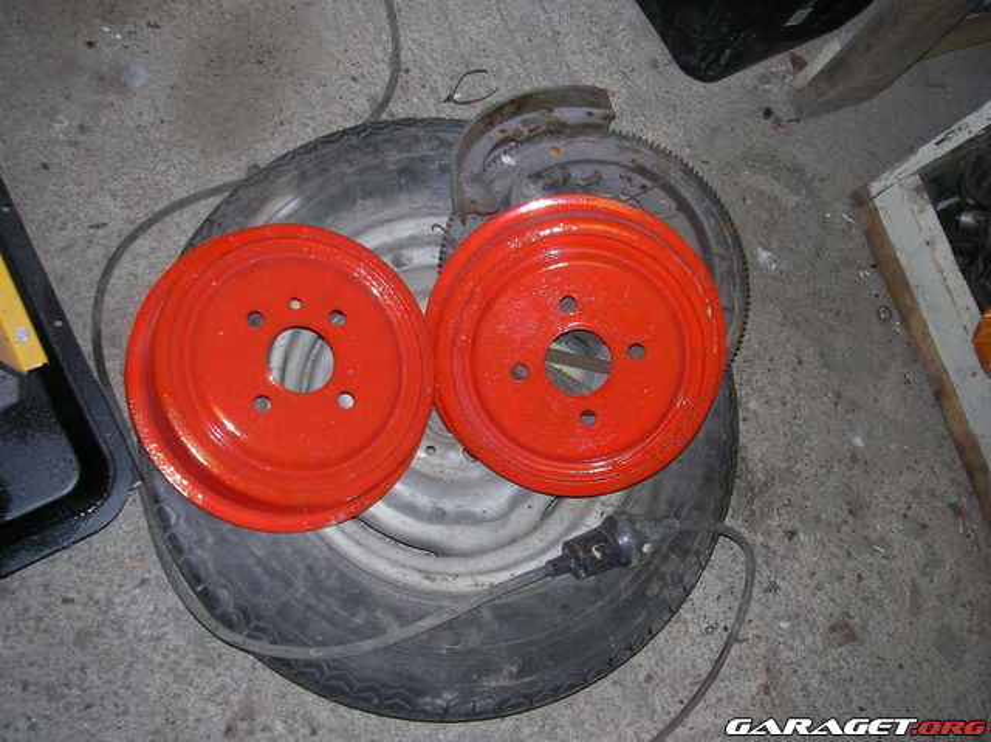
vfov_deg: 37.7
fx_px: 1087
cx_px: 496
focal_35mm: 38
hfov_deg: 49.0
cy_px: 371
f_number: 3.3
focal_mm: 6.3
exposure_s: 1/30
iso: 100
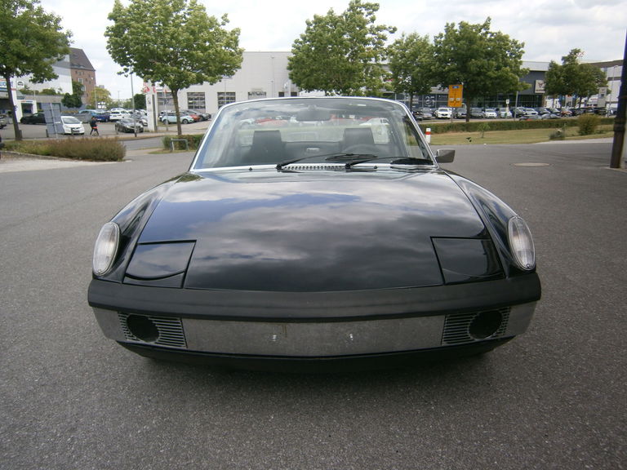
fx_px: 471
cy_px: 235
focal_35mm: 26
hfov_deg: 67.3
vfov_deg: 53.1
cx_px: 314
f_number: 2.8
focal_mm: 4.7
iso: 80
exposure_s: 1/500
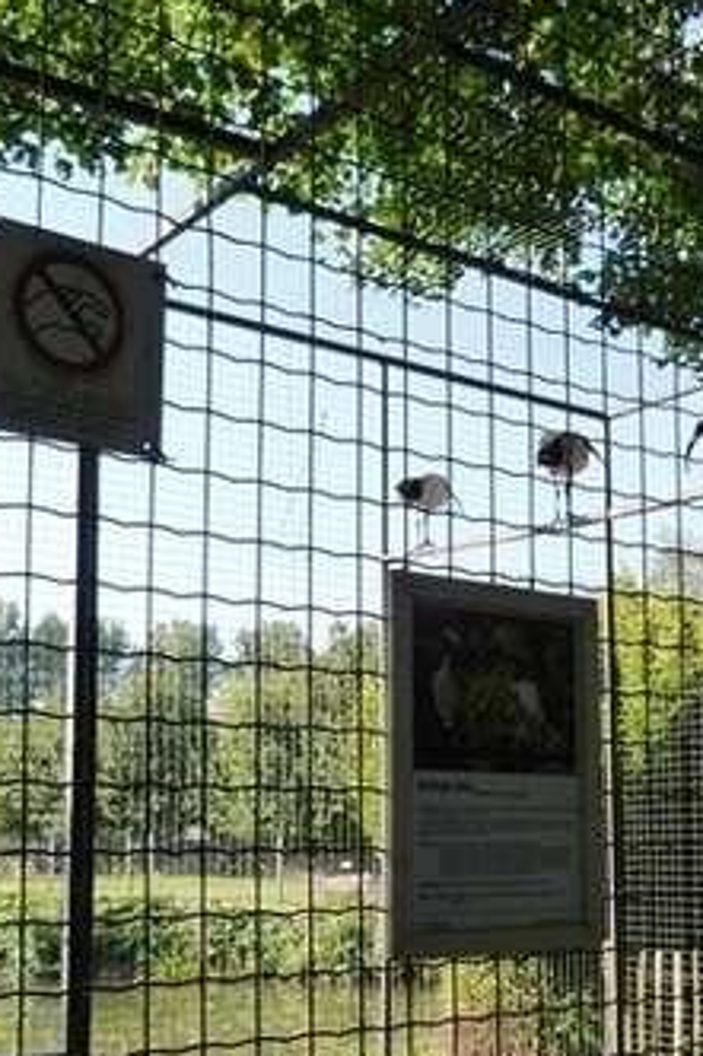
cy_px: 709
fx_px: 1378
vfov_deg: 41.4
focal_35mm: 47
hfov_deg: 28.6
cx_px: 417
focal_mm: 4.5
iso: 125
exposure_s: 1/160
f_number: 4
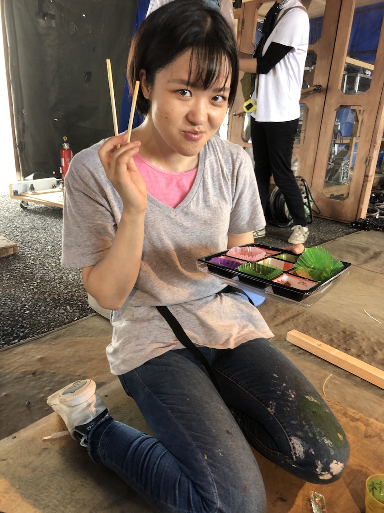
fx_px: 414
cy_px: 256
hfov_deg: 49.7
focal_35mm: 28
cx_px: 192
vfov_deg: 63.5
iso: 40
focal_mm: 3.99
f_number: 1.8
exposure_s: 1/17
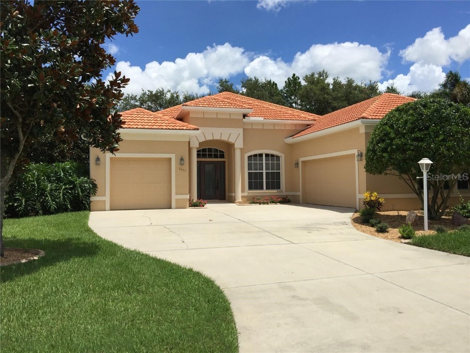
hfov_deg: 61.7
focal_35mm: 29
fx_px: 394
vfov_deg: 48.2
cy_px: 176
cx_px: 235
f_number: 2.2
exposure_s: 1/3300
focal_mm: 4.15
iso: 32
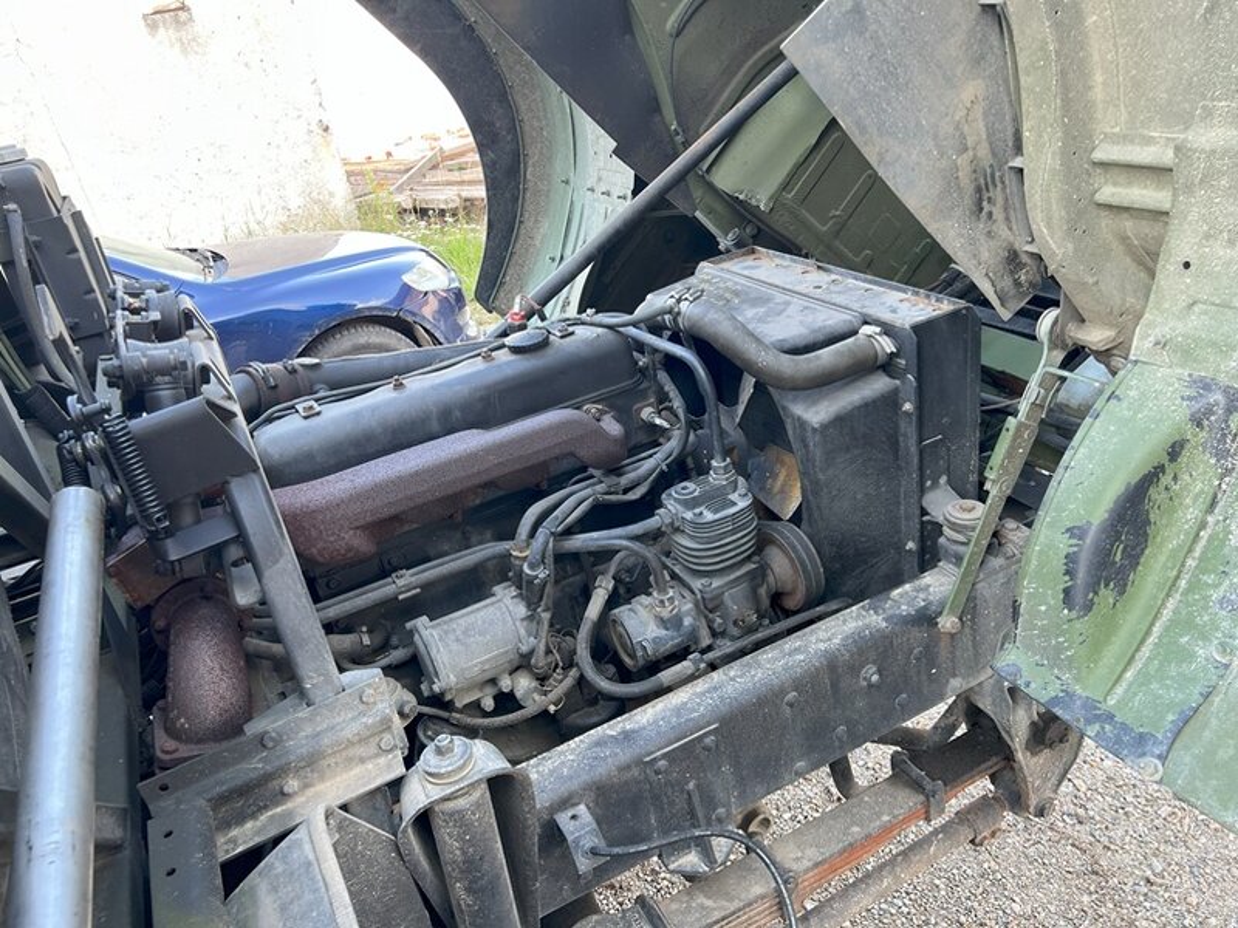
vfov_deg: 53.1
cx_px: 619
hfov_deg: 67.3
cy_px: 464
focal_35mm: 26
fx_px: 930
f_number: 1.5
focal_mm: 5.7
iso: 80
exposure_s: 1/121
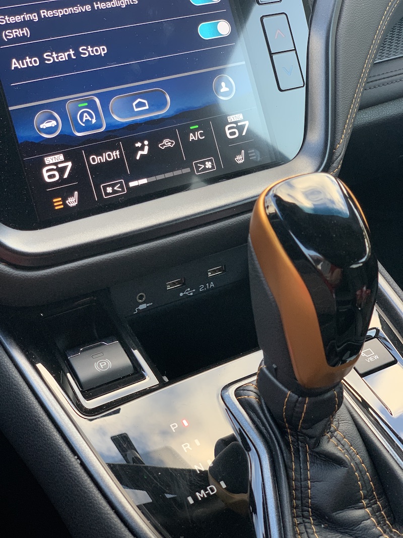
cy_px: 269
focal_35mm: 52
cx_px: 202
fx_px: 807
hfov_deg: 28.0
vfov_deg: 36.8
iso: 125
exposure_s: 1/60
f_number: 2.4
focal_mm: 6
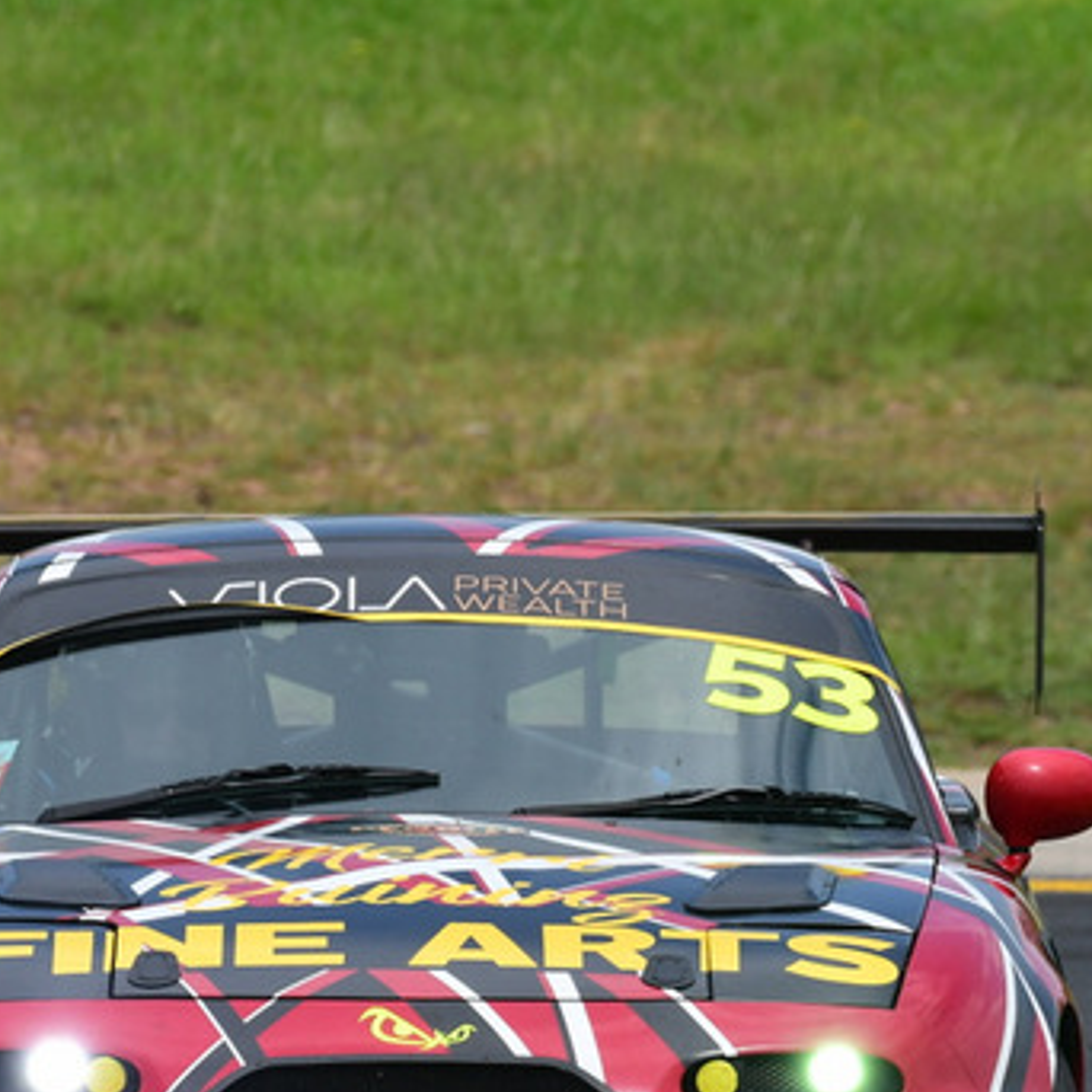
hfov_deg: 1.5
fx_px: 42579
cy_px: 699
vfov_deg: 1.5
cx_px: 434
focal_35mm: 1193
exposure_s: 1/640
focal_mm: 400
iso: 400
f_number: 11
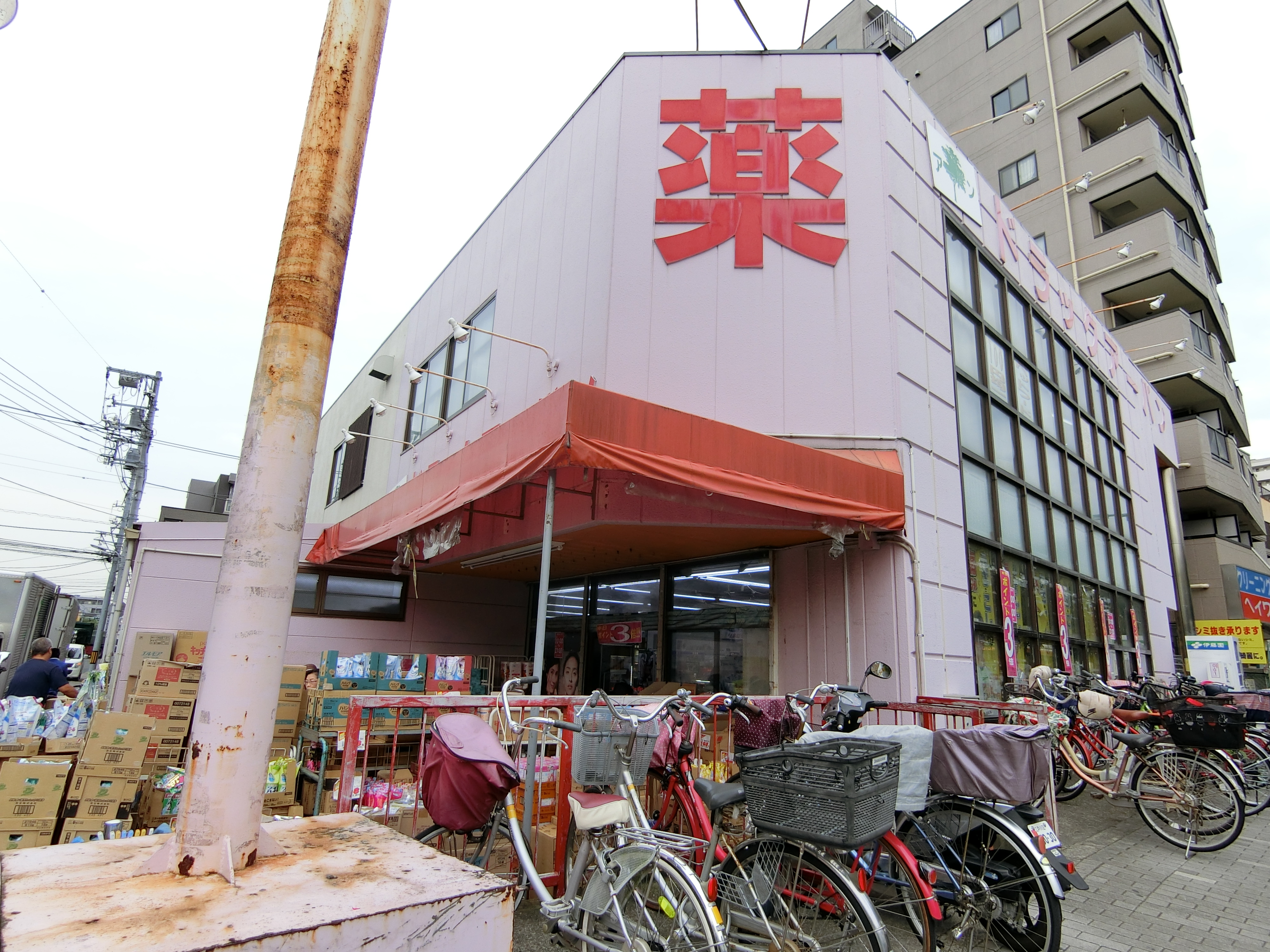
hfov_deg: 84.7
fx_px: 697
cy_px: 476
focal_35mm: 19
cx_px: 635
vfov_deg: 68.7
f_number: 2.7
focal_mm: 4.06
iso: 80
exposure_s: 1/500
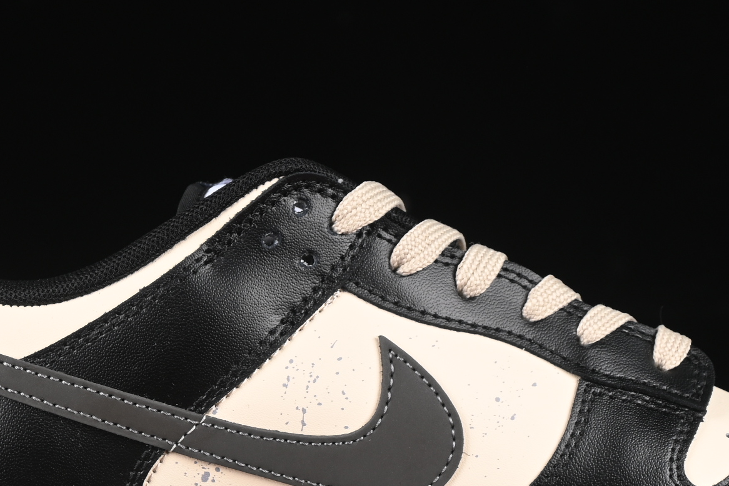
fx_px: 3625
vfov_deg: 7.7
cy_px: 304
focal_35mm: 179
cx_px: 393
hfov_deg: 11.5
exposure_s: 1/60
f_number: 6.3
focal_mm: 50
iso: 160
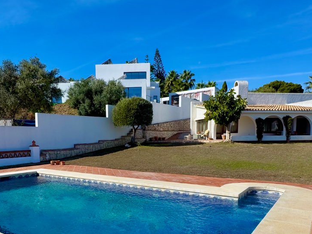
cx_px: 133
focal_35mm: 29
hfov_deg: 61.4
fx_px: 261
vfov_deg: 47.1
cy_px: 164
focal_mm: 2.22
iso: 40
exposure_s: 1/2584
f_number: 2.2
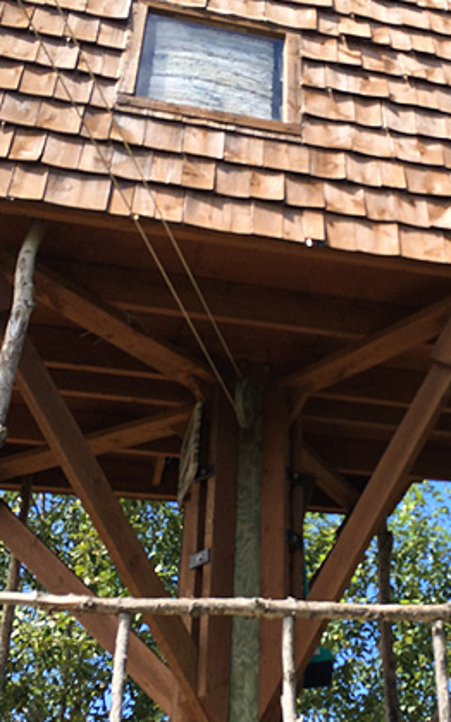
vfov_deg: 42.6
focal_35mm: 47
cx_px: 346
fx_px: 924
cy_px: 353
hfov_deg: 27.0
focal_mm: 4.15
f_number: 2.2
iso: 32
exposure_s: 1/631
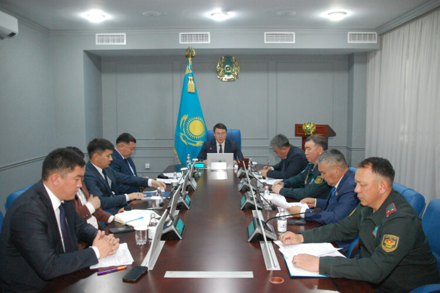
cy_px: 146
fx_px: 403
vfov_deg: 39.9
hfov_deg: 57.3
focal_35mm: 33
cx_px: 220
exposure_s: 1/80
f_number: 4
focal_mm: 22
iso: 1600
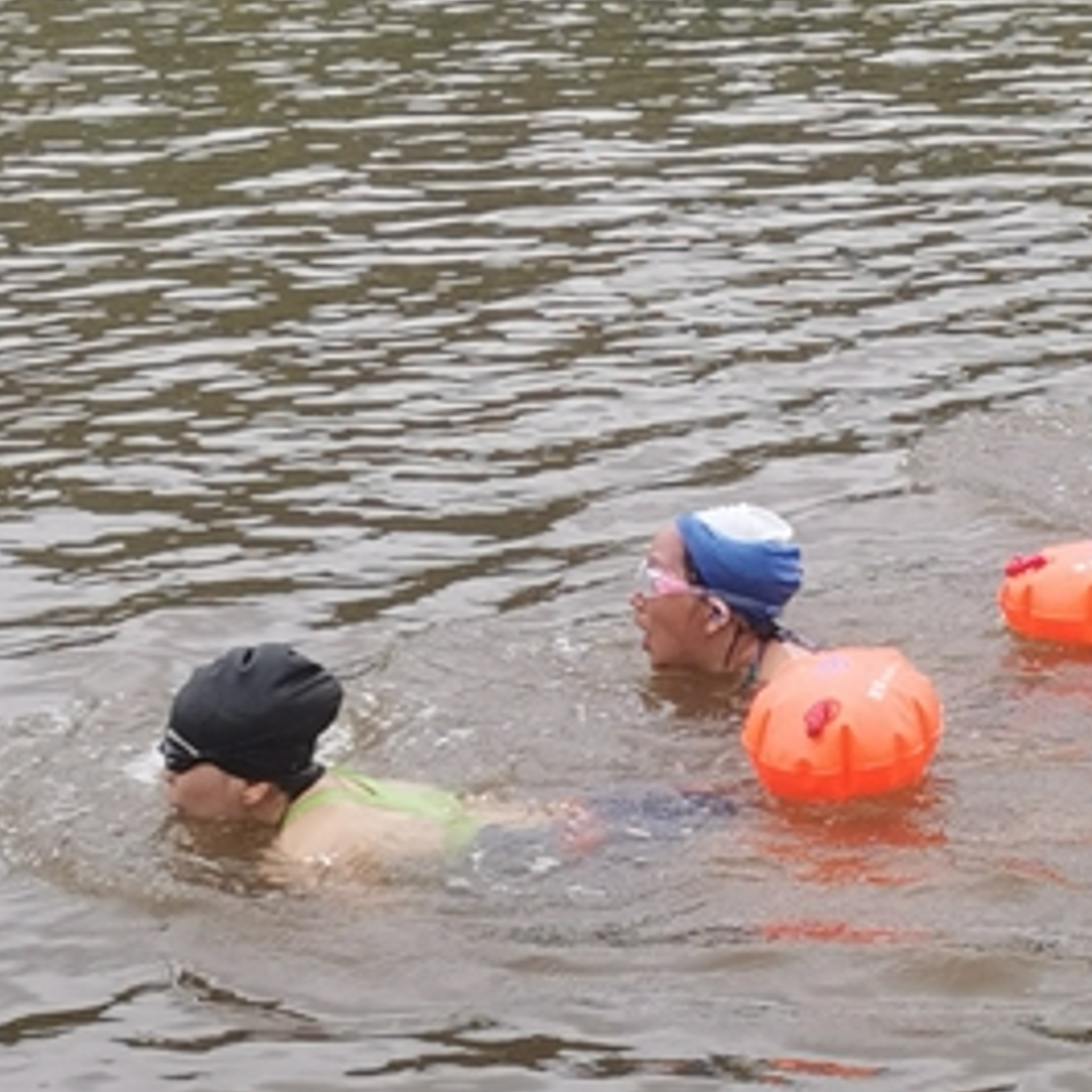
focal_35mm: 111
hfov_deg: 15.6
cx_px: 766
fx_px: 3962
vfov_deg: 15.7
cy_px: 548
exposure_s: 1/376
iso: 50
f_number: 1.8
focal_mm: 4.75
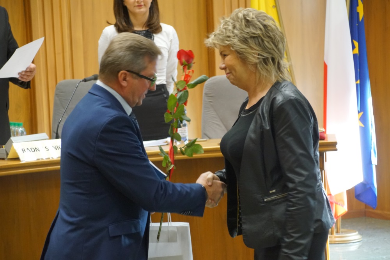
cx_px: 195
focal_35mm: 128
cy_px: 130
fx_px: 1381
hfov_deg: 16.1
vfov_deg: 10.8
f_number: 5.6
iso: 3200
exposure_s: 1/80
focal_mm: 85
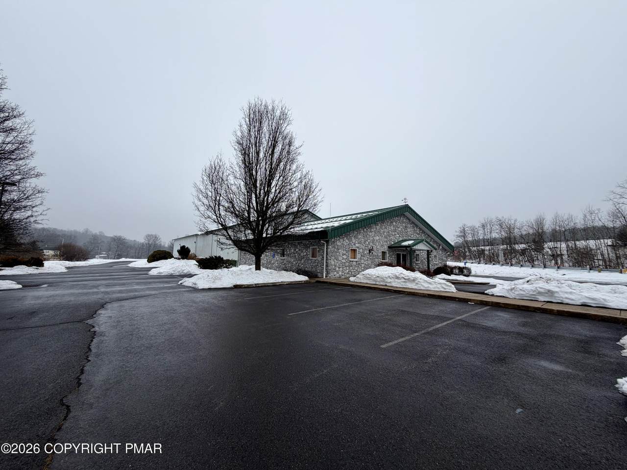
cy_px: 235
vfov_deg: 85.7
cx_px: 314
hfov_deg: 102.1
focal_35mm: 14
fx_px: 254
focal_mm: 2.22
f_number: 2.2
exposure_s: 1/770
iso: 25
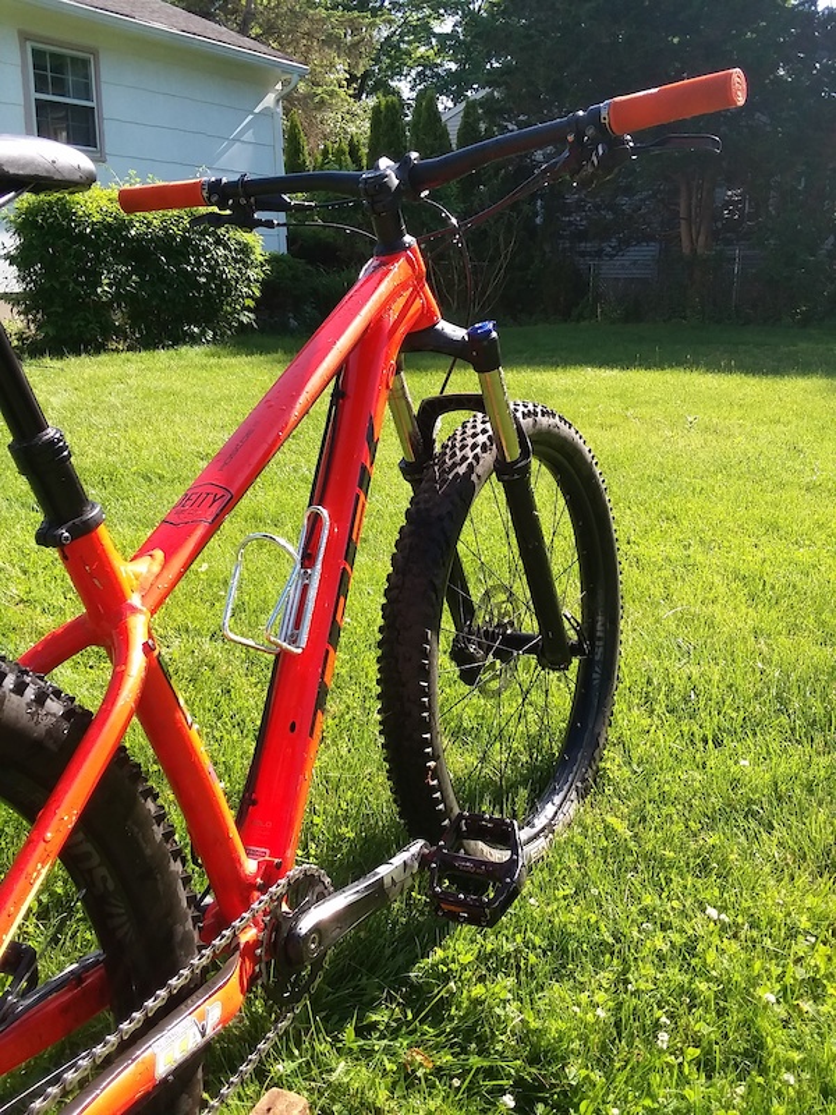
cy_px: 558
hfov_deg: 48.2
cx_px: 418
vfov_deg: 61.7
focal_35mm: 29
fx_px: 934
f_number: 1.9
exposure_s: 1/449
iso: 40
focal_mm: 2.47
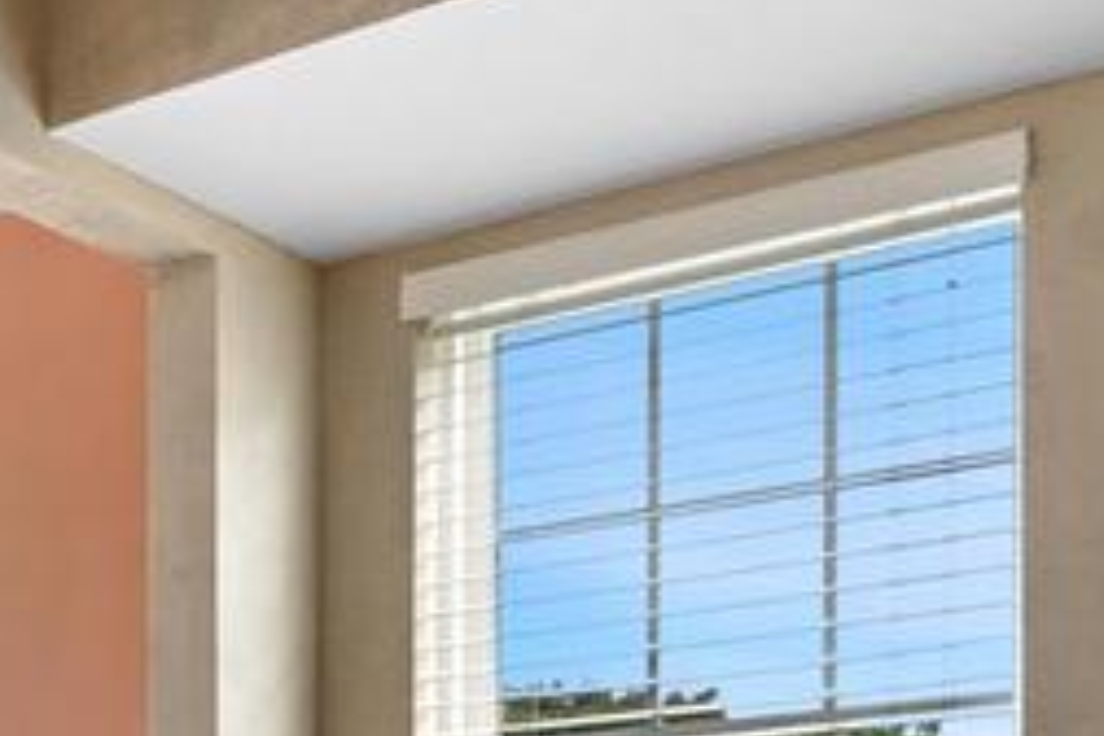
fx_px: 2453
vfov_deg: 15.5
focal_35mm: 80
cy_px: 1165
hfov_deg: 24.6
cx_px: 101
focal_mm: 14
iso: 250
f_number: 5
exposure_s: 1/400
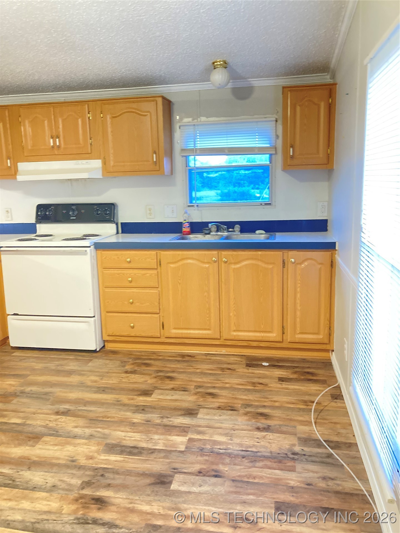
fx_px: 431
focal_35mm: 28
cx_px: 200
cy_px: 266
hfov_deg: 49.7
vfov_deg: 63.4
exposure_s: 1/15
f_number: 1.8
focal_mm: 3.99
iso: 800
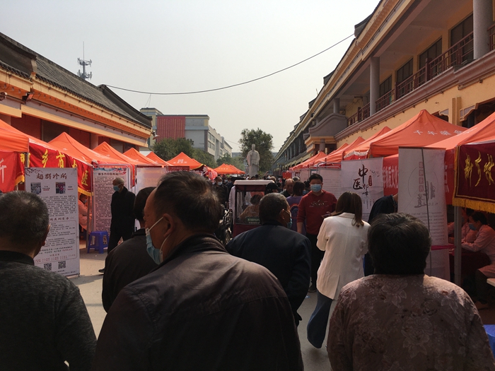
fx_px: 415
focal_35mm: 29
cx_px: 248
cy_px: 186
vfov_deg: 48.2
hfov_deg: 61.7
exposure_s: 1/2849
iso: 25
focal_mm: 4.15
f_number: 2.2
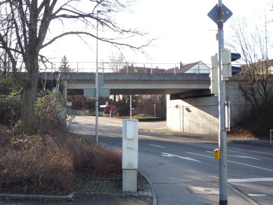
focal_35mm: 42
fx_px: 331
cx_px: 136
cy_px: 102
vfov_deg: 34.3
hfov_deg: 44.8
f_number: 4
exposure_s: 1/125
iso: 100
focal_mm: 5.2
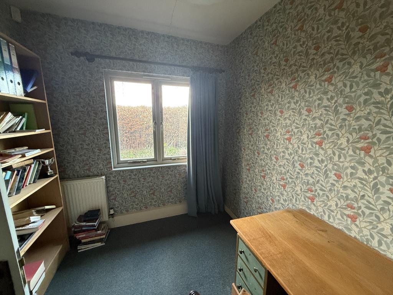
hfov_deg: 102.1
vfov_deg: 85.7
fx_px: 159
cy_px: 148
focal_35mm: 14
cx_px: 196
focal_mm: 2.22
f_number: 2.2
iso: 400
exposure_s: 1/60
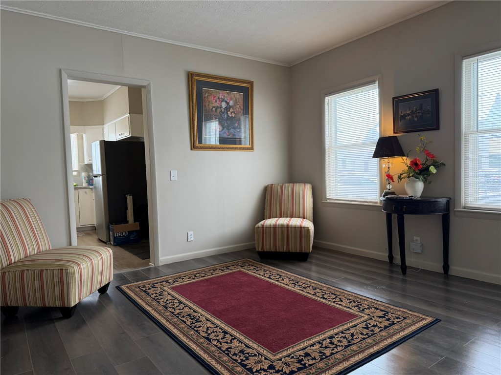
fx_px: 347
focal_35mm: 24
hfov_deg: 71.6
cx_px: 250
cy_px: 188
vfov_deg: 56.8
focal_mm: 6.76
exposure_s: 1/120
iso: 200
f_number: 1.78
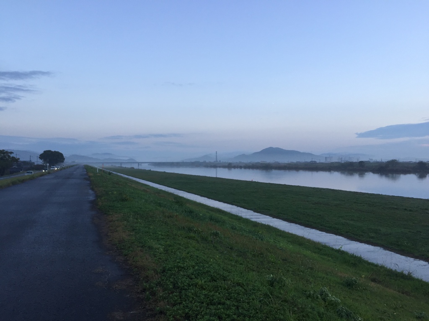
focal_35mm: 29
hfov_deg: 61.7
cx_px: 214
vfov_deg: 48.2
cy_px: 160
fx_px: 359
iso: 50
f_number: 2.2
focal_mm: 4.15
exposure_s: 1/120
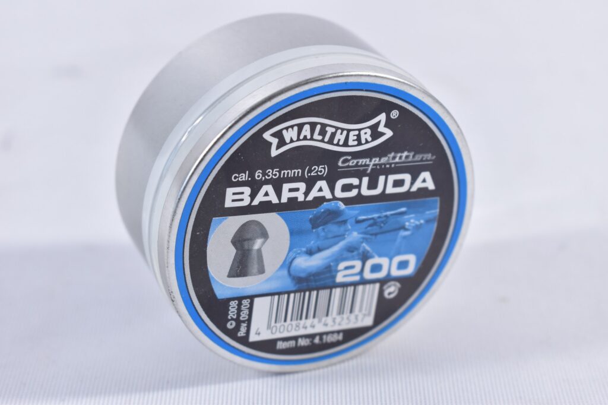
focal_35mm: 75
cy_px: 202
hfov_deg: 27.0
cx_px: 304
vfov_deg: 18.2
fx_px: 1266
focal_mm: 50
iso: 640
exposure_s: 1/50
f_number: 5.6
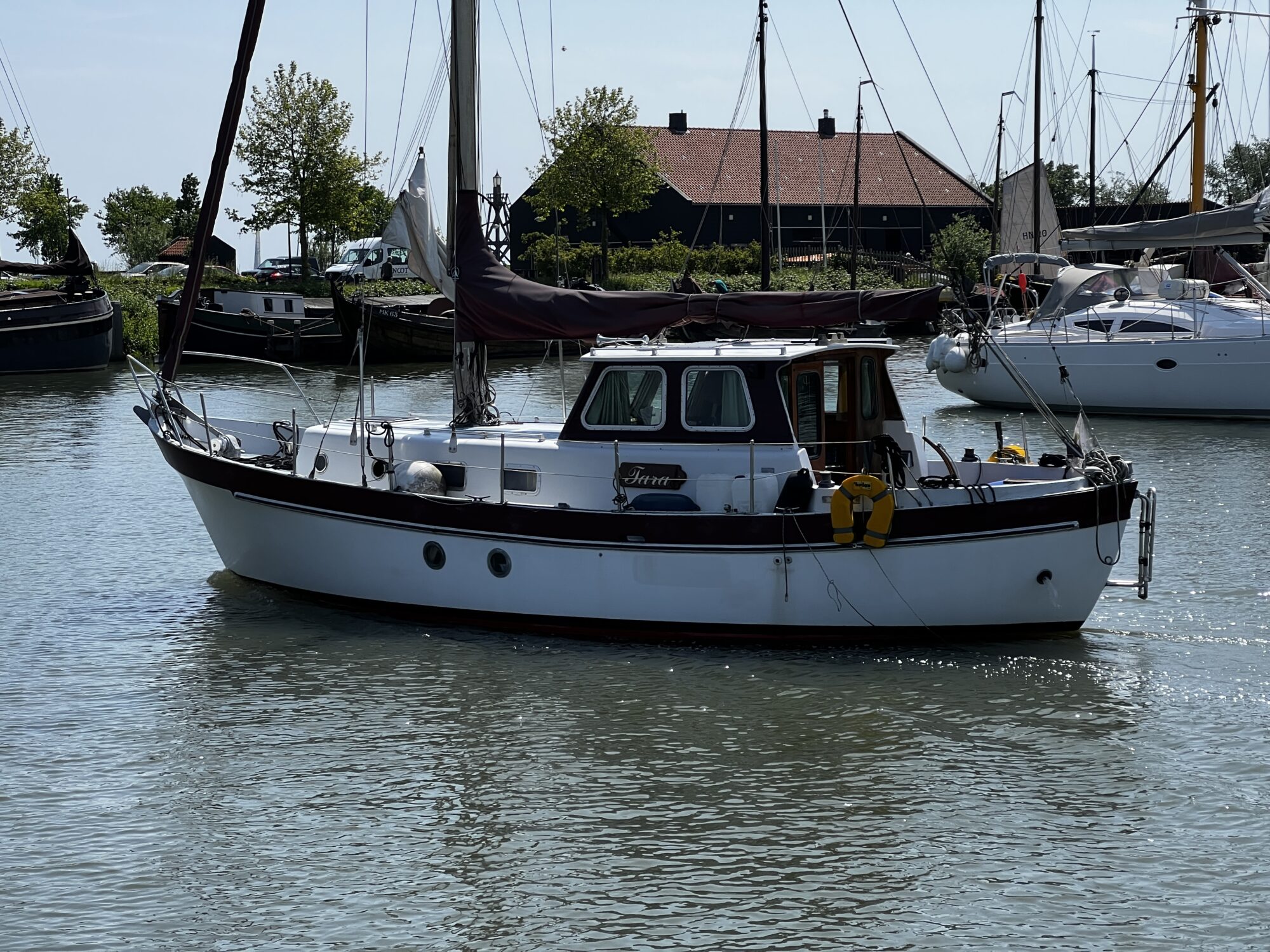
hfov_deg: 25.3
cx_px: 635
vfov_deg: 19.1
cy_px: 476
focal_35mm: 77
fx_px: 2825
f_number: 2.8
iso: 32
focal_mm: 9
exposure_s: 1/927
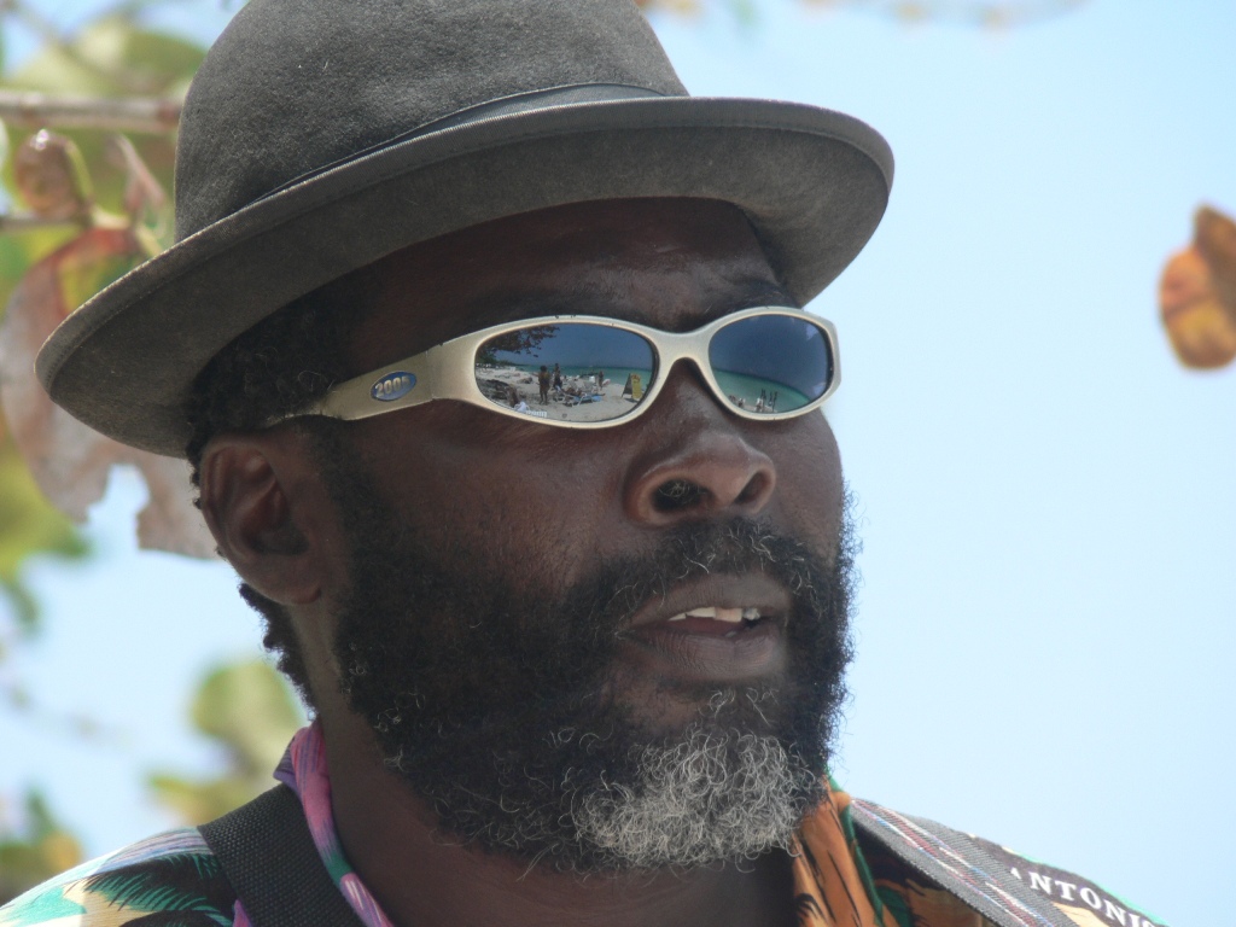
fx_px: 15425
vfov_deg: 3.4
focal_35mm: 432
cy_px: 464
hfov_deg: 4.6
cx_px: 618
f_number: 4
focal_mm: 72
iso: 80
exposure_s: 1/320
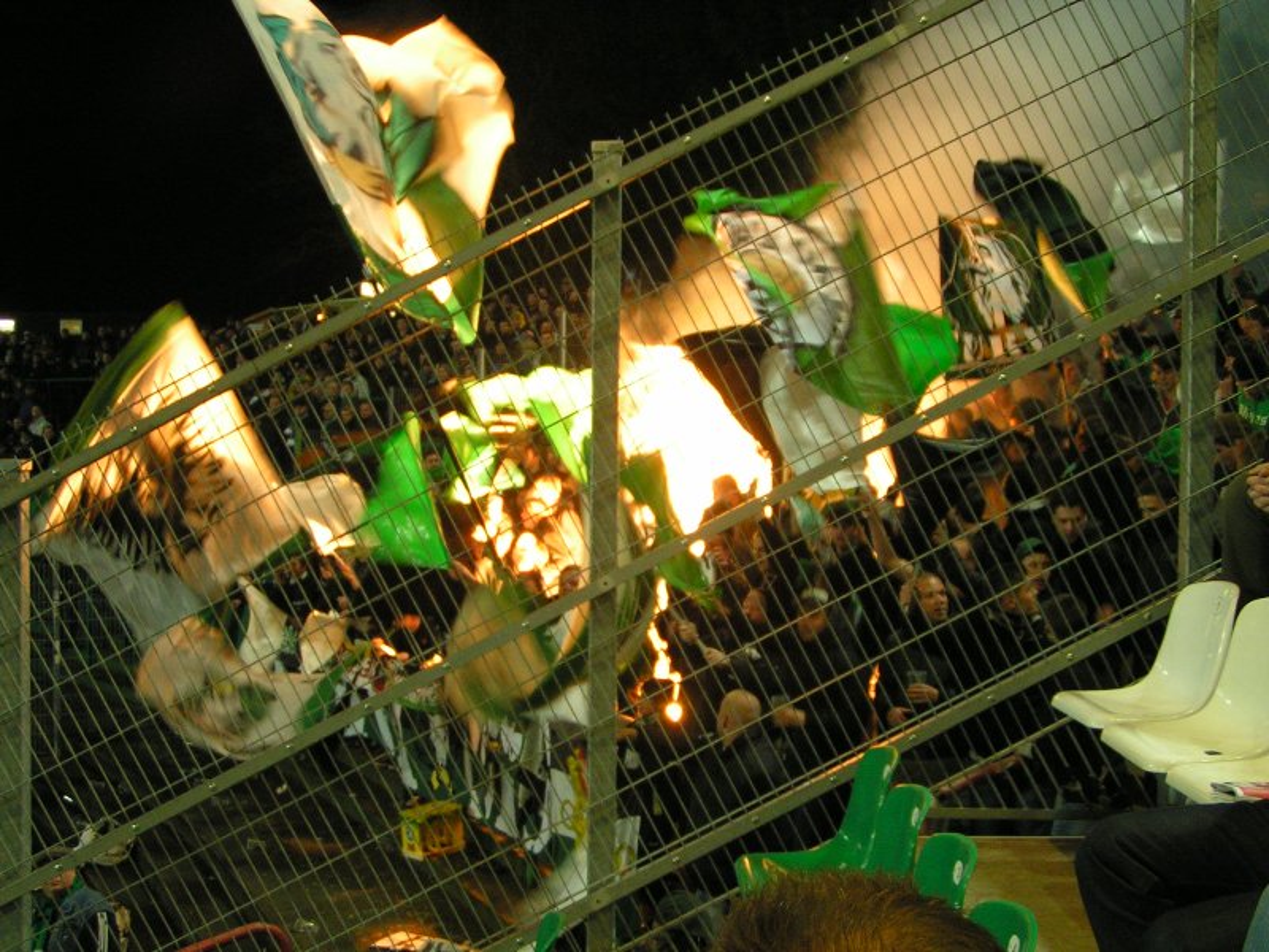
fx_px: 1576
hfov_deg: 43.9
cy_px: 476
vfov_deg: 33.6
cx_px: 634
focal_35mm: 43
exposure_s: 1/30
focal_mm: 6.6
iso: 160
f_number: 2.8
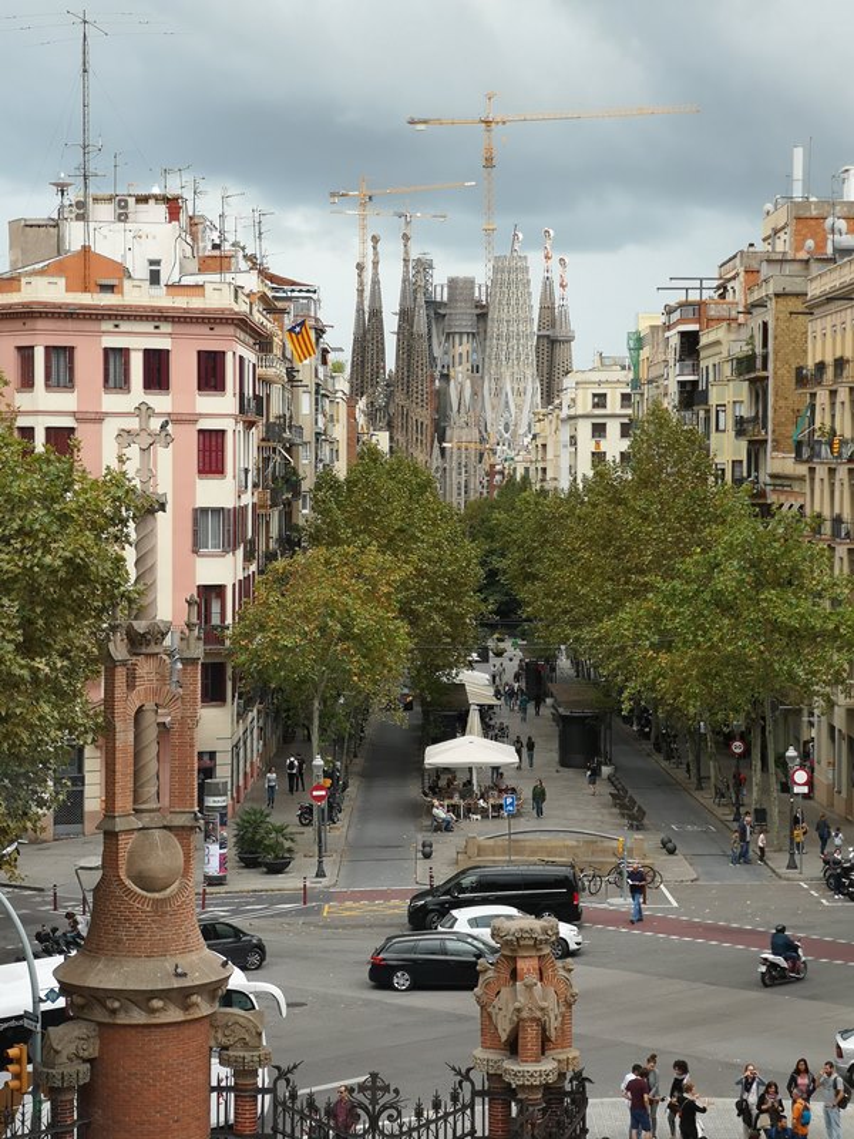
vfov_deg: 24.1
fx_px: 2664
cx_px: 427
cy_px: 570
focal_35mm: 81
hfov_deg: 18.2
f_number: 2.4
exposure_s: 1/194
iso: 50
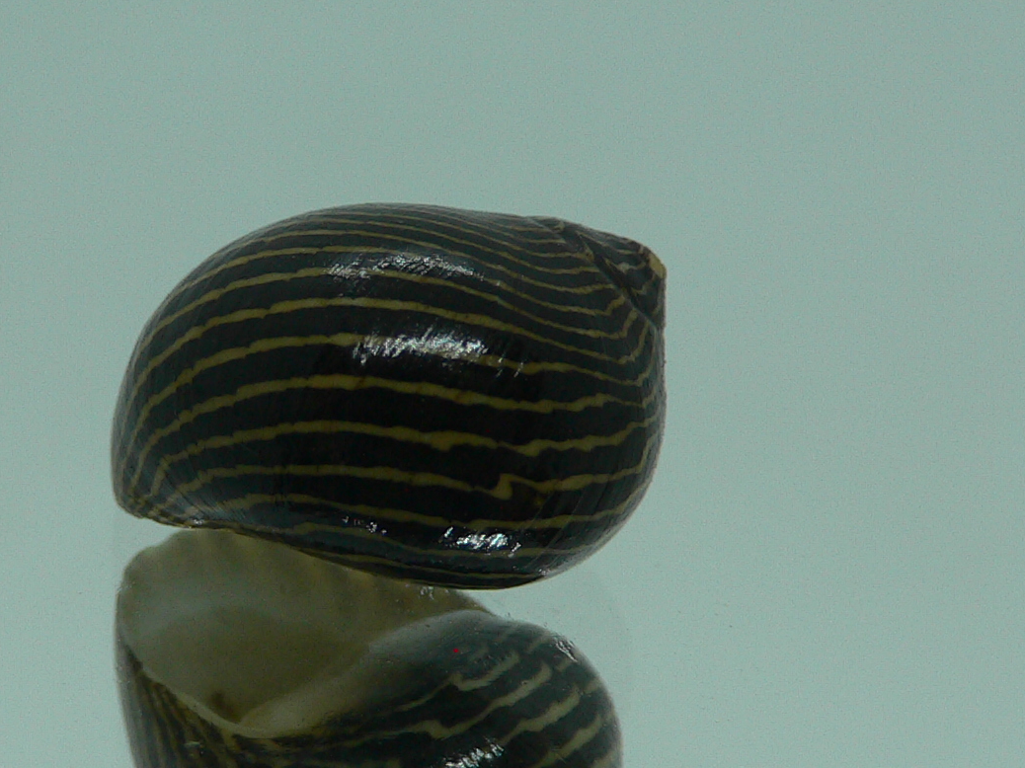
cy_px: 503
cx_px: 345
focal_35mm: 68
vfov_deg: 21.5
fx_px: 2013
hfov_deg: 28.4
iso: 80
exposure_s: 1/60
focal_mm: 4.6
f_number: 2.8
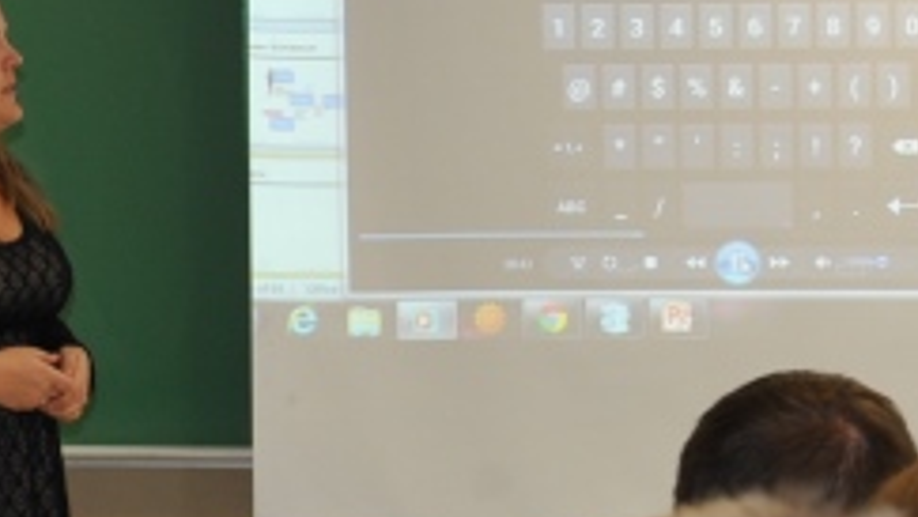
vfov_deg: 8.8
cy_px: 313
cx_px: 884
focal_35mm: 138
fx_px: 3361
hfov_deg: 15.3
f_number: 7.1
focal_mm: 32
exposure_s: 1/100
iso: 1000
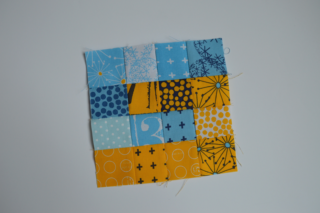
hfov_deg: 57.3
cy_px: 106
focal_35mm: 33
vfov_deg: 39.9
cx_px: 160
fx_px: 293
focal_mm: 22
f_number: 5.6
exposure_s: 1/125
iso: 220
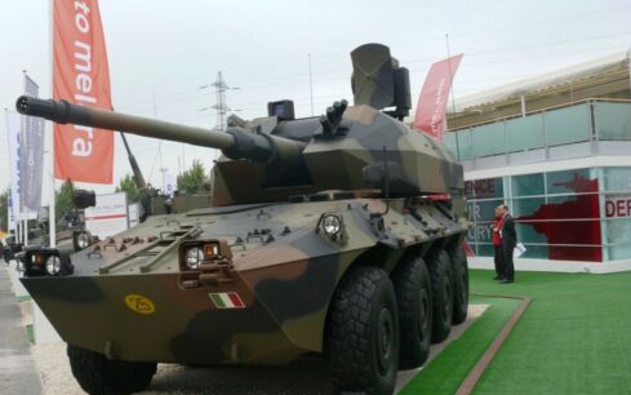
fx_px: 671
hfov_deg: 50.4
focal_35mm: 39
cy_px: 202
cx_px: 312
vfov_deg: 32.8
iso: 100
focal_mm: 7.7
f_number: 5
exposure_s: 1/200
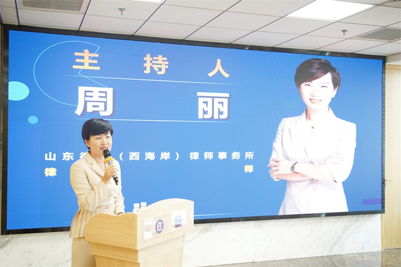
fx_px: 423
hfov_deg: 50.7
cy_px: 134
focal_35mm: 38
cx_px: 200
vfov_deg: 35.0
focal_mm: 38
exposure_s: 1/40
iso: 400
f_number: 4
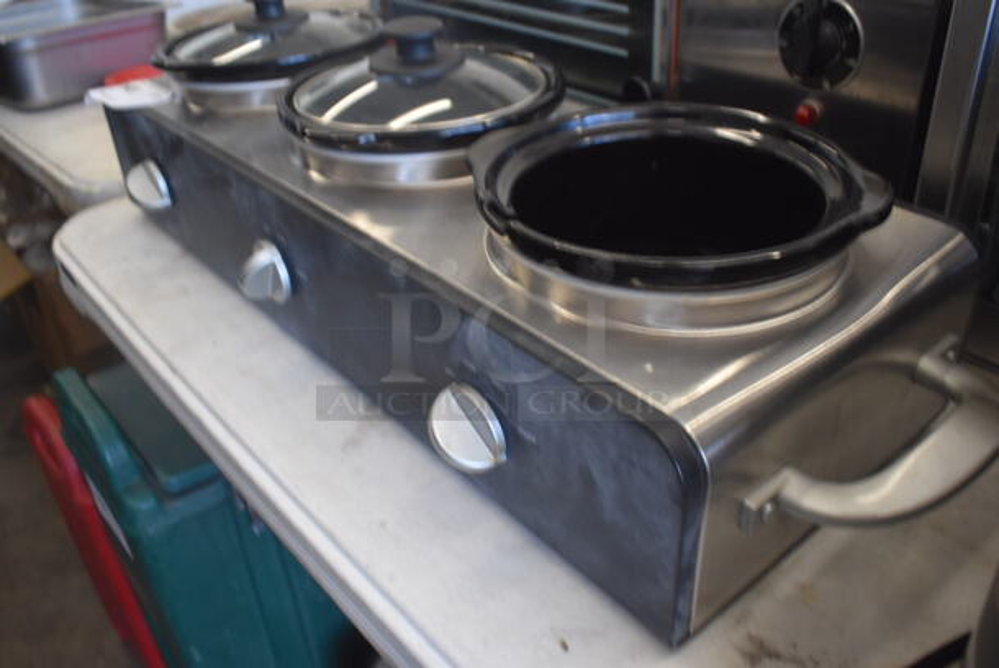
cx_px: 500
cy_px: 334
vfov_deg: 43.7
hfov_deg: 61.9
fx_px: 833
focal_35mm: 30
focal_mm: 20
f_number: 3.8
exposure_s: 1/160
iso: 800
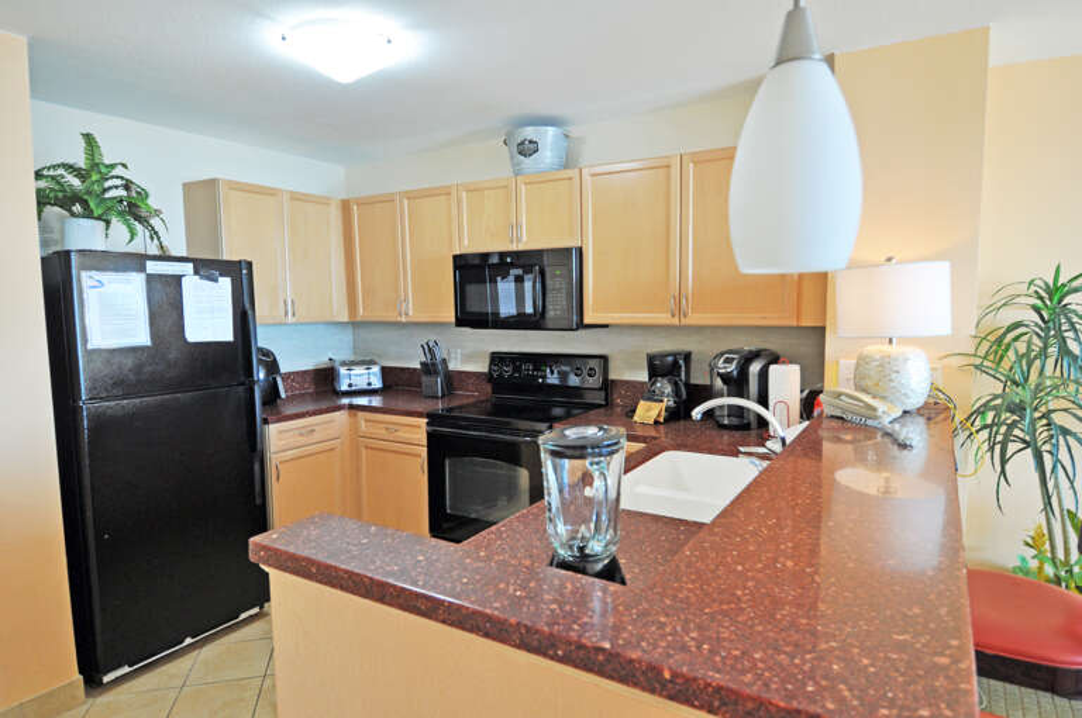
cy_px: 359
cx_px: 541
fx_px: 630
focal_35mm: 21
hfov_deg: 81.3
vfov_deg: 59.4
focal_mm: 14
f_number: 4
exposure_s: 1/60
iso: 400
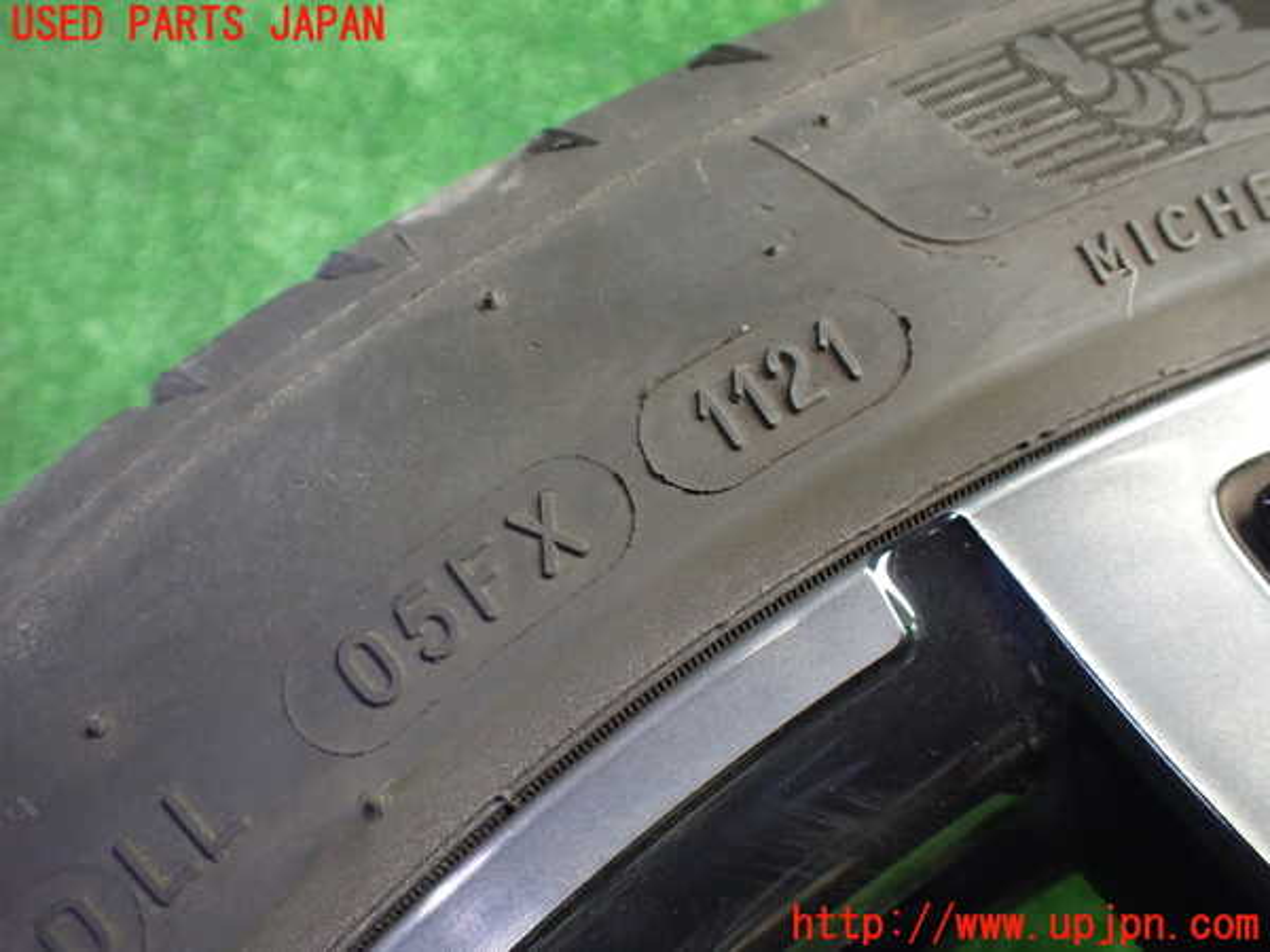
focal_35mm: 30
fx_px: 1101
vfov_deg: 46.8
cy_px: 476
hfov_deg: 60.0
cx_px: 635
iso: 800
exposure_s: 1/50
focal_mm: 5.4
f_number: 2.3
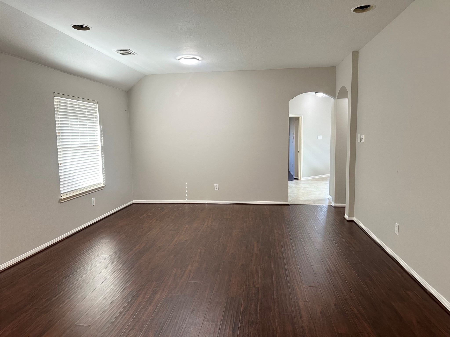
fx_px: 312
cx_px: 225
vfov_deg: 56.8
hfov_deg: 71.6
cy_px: 168
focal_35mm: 24
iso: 125
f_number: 1.78
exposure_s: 1/60
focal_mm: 6.86
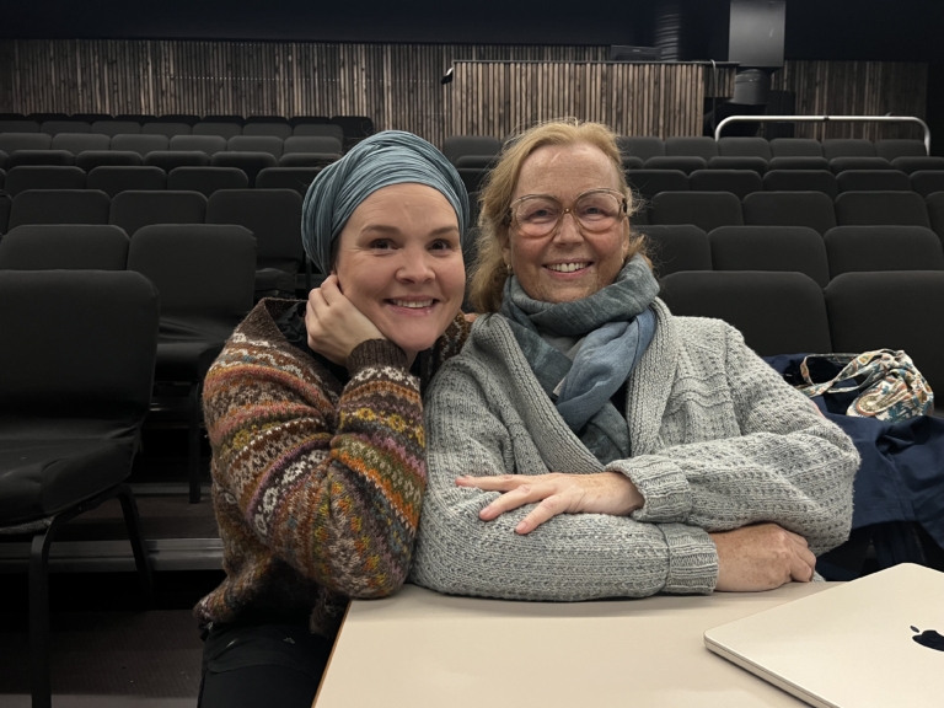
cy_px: 354
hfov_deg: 67.3
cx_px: 472
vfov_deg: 53.1
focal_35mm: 26
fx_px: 709
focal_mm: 5.7
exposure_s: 1/57
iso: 250
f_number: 1.5
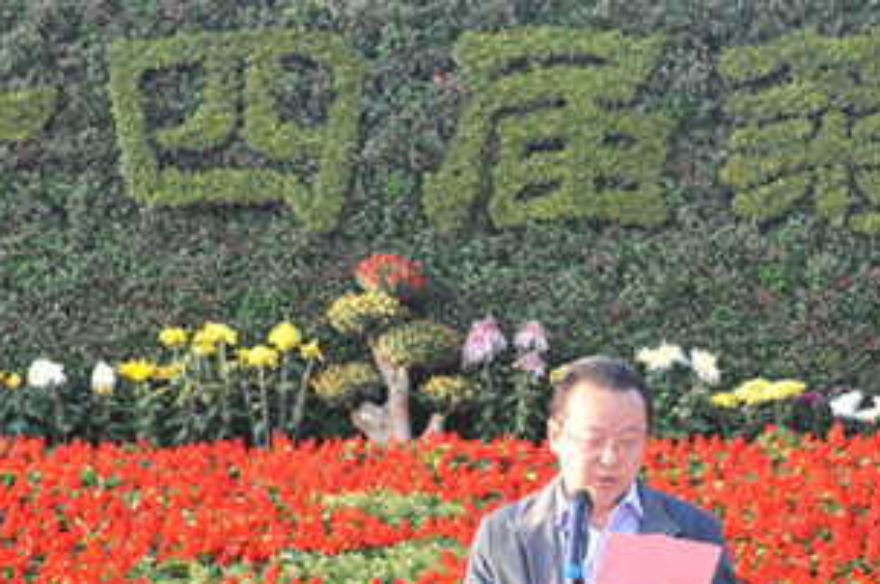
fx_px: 3370
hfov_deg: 14.8
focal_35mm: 138
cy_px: 207
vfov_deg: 9.9
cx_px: 608
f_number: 4.5
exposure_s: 1/200
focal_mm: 70
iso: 250
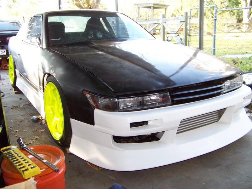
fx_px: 262
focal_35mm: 36
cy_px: 94
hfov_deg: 51.4
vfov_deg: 39.7
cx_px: 126
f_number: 2.8
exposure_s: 1/40
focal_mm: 5.85
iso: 68
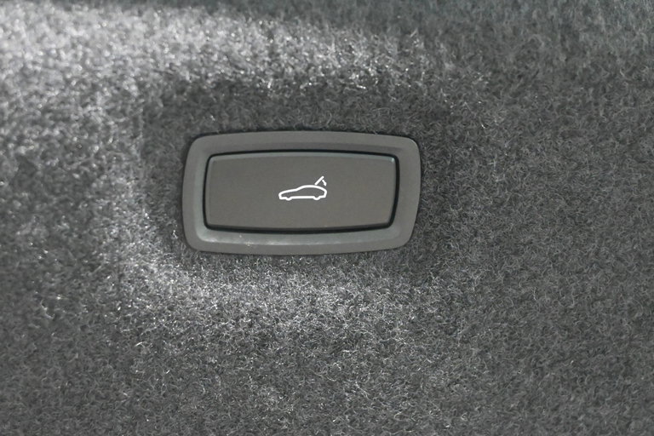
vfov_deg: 18.2
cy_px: 218
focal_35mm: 75
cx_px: 327
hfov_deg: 27.0
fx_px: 1362
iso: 12800
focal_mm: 50
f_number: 6.3
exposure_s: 1/60
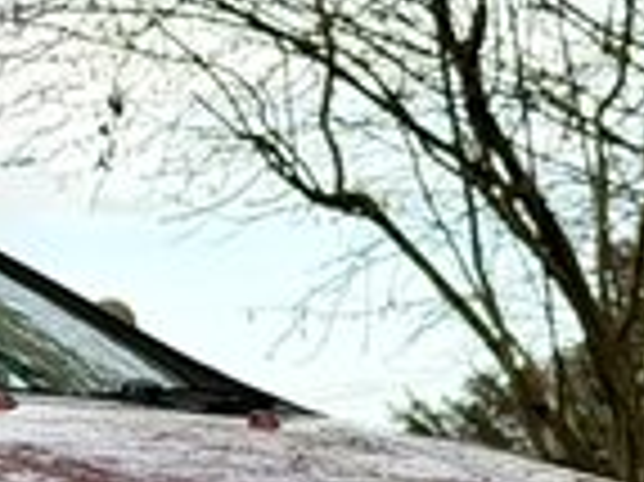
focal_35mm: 269
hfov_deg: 7.2
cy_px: 901
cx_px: -369
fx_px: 5000
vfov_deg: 5.4
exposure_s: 1/592
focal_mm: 6.76
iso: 80
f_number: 1.78
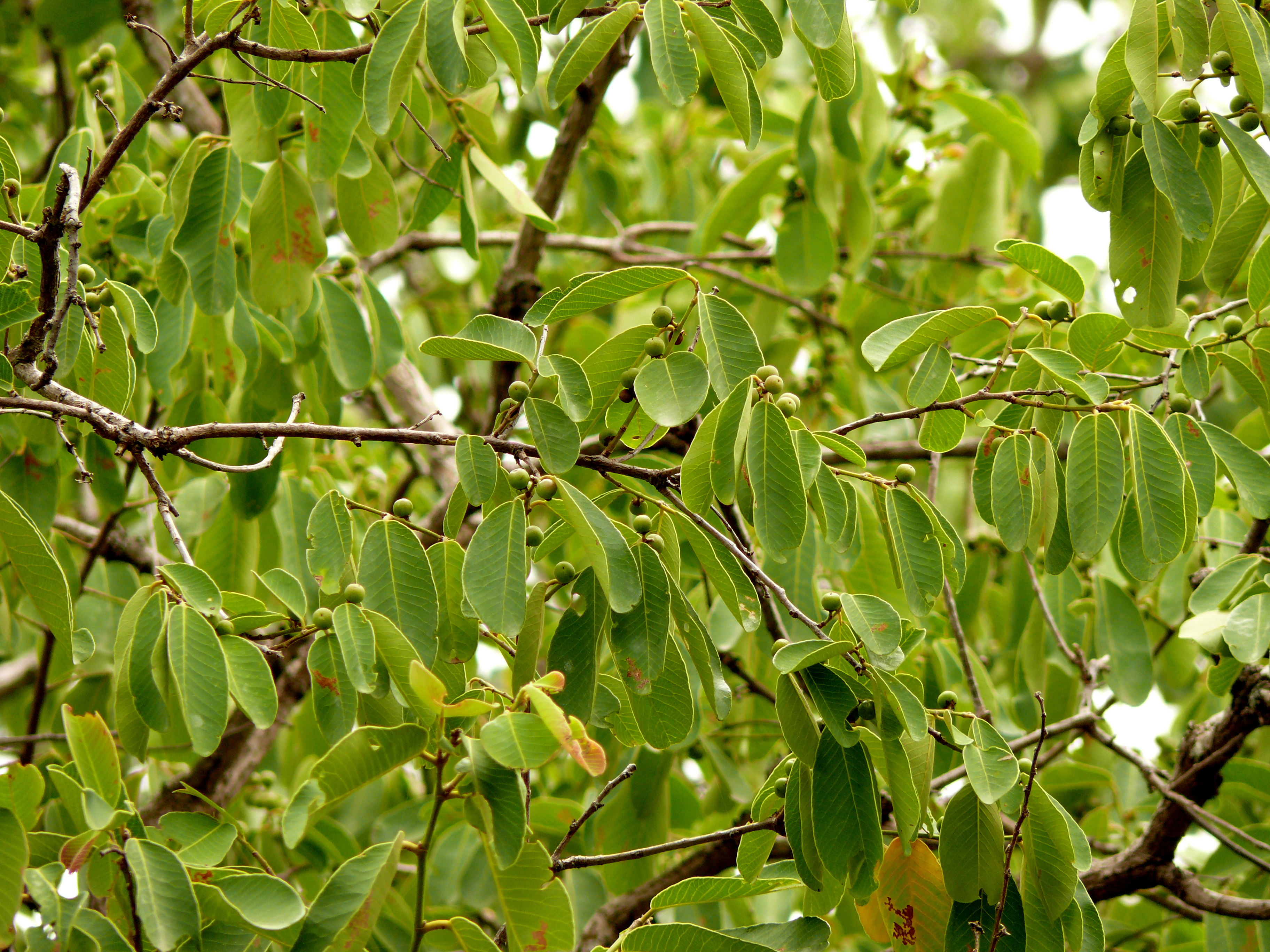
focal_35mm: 420
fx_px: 15409
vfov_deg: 3.5
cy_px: 476
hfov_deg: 4.7
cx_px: 635
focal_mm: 88.8
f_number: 4.5
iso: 100
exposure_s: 1/200
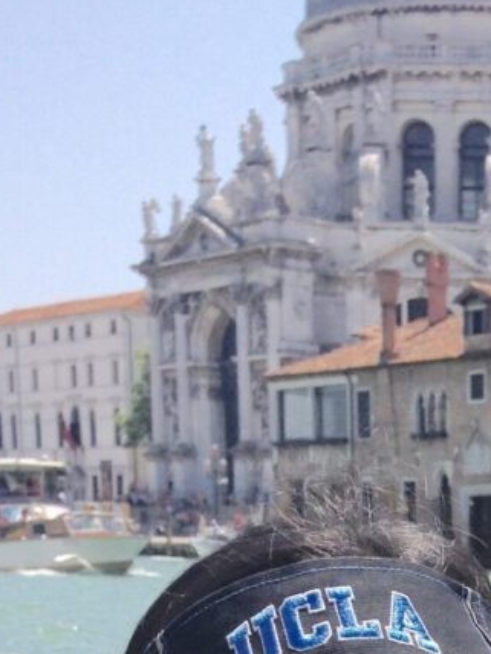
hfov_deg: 12.7
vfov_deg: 15.9
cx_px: 707
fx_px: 2099
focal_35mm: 111
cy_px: 1059
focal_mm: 4.12
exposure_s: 1/1748
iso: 50
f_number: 2.4
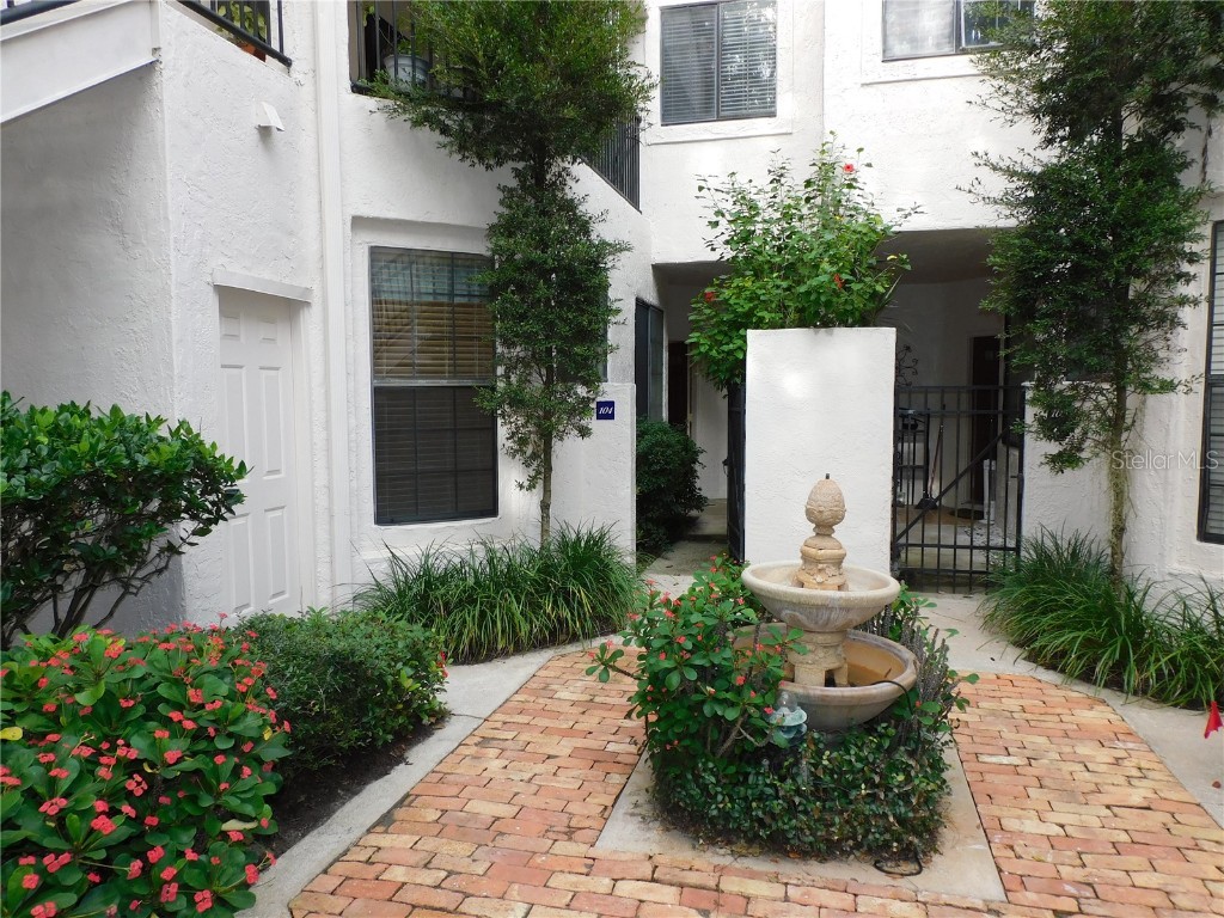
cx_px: 612
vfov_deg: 56.8
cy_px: 459
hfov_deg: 71.6
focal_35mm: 24
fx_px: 849
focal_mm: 4.3
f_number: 3.3
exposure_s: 1/160
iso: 125
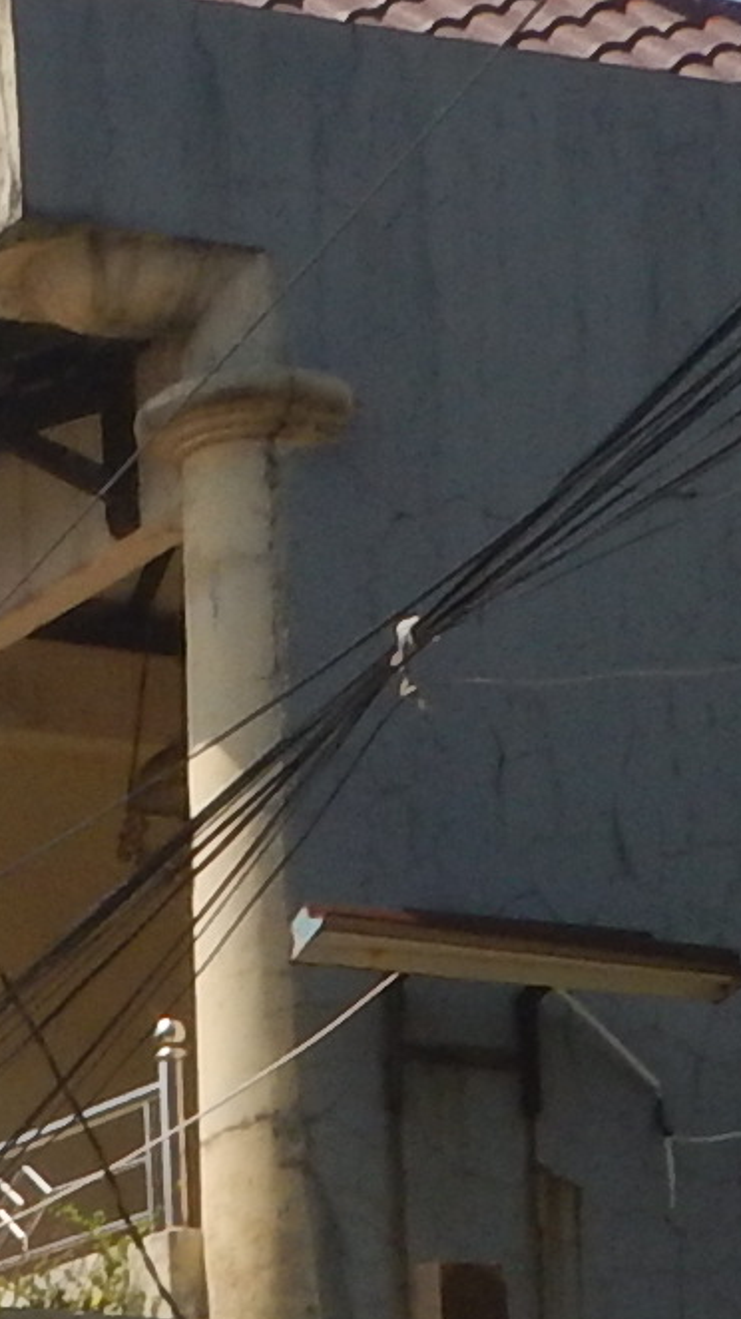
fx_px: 4509
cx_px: -1066
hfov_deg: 8.5
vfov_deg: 15.9
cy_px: 1636
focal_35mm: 129
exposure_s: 1/400
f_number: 2.8
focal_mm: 4.3
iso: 125
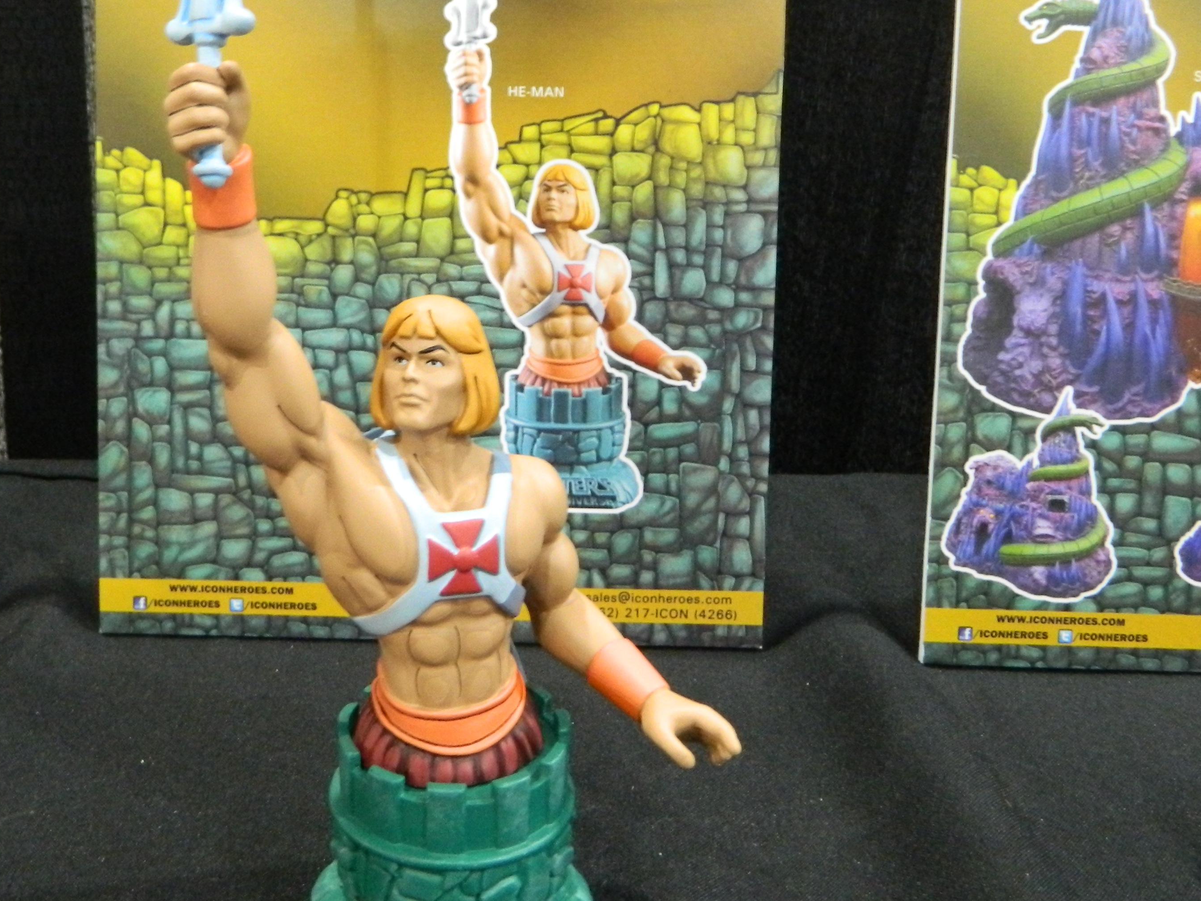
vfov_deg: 35.8
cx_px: 457
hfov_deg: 46.4
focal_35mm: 40
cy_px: 336
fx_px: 1388
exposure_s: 1/6
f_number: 3.1
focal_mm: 4.5
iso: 400
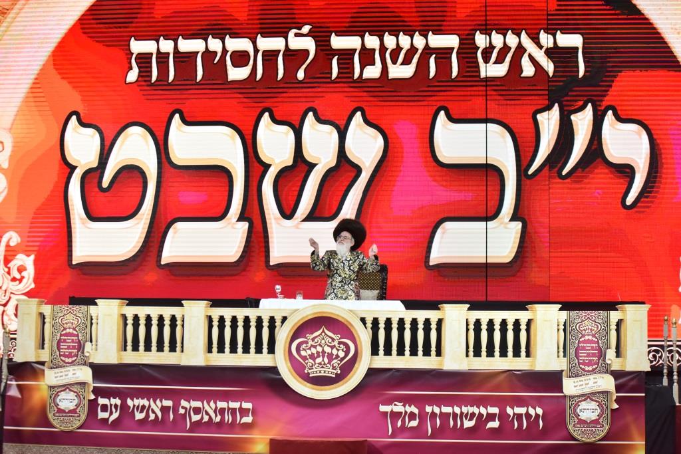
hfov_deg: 28.8
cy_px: 227
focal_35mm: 70
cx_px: 340
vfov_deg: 19.5
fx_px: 1324
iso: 1250
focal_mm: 70
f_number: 2.8
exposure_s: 1/640
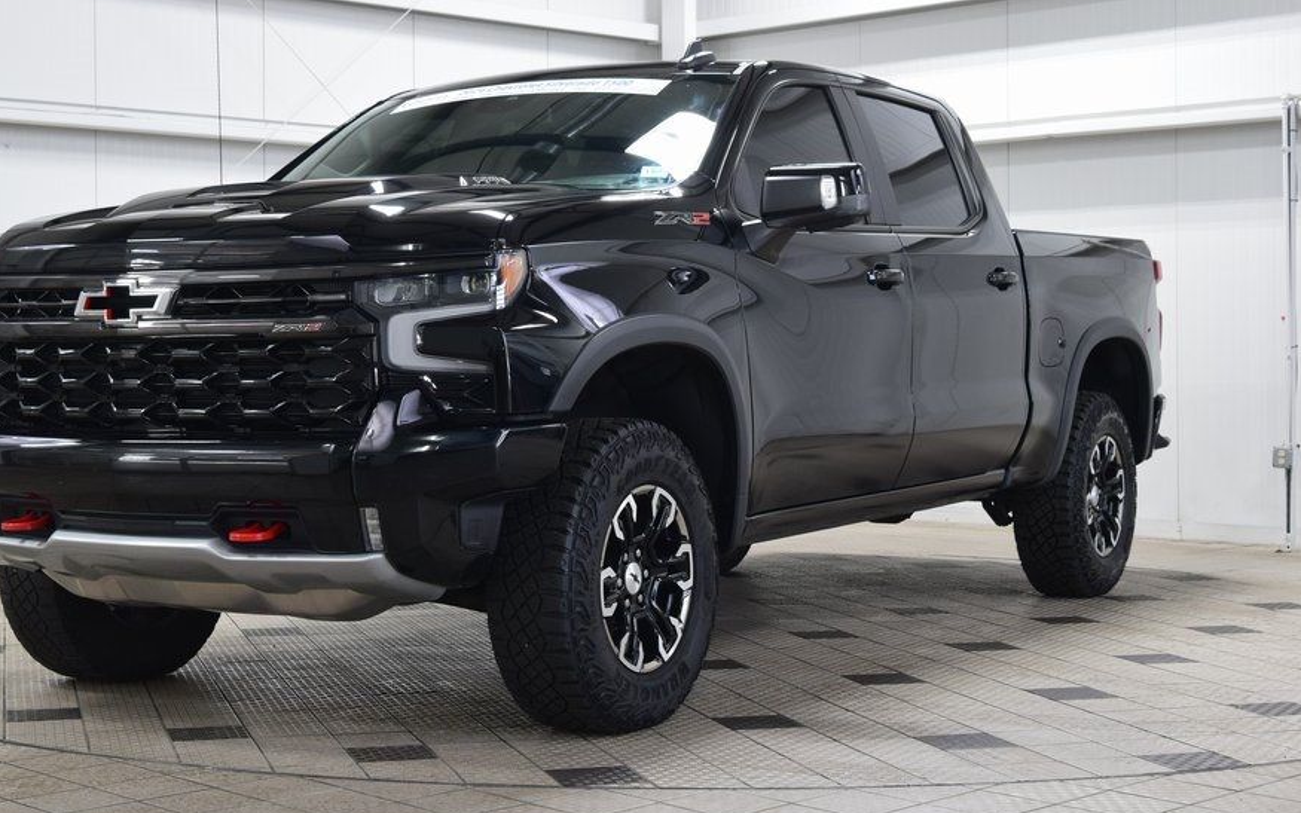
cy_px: 389
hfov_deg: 32.6
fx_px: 2220
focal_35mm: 63
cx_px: 543
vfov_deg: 20.8
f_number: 6.3
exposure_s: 1/15
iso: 560
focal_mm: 35
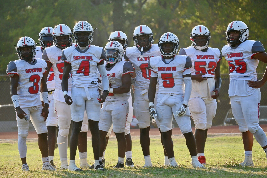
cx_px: 134
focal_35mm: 278
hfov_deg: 7.4
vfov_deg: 5.0
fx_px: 2058
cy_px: 89
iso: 280
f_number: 5.6
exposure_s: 1/500
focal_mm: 185
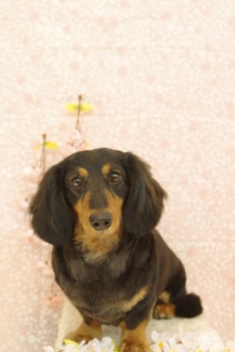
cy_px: 195
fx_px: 519
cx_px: 88
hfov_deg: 25.4
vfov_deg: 37.5
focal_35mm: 53
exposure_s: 1/100
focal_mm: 28
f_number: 2.8
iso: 1250
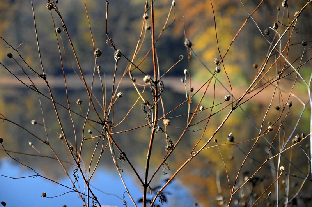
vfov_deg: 10.7
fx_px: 1103
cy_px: 104
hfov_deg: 16.1
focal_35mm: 128
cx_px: 156
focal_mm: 85
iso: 800
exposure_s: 1/250
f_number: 5.6
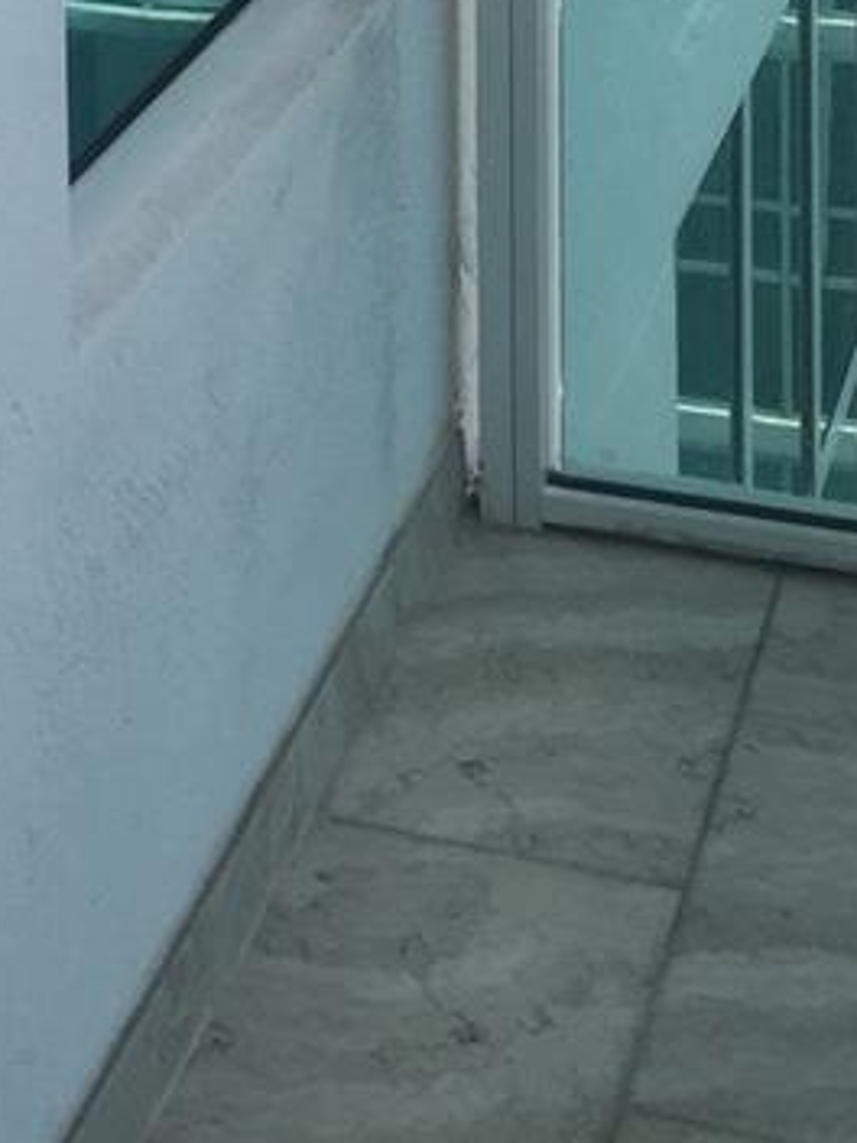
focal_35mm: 99
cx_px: 91
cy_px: -724
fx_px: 3268
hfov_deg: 14.8
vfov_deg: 17.2
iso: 32
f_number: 2.2
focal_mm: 4.15
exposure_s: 1/1464
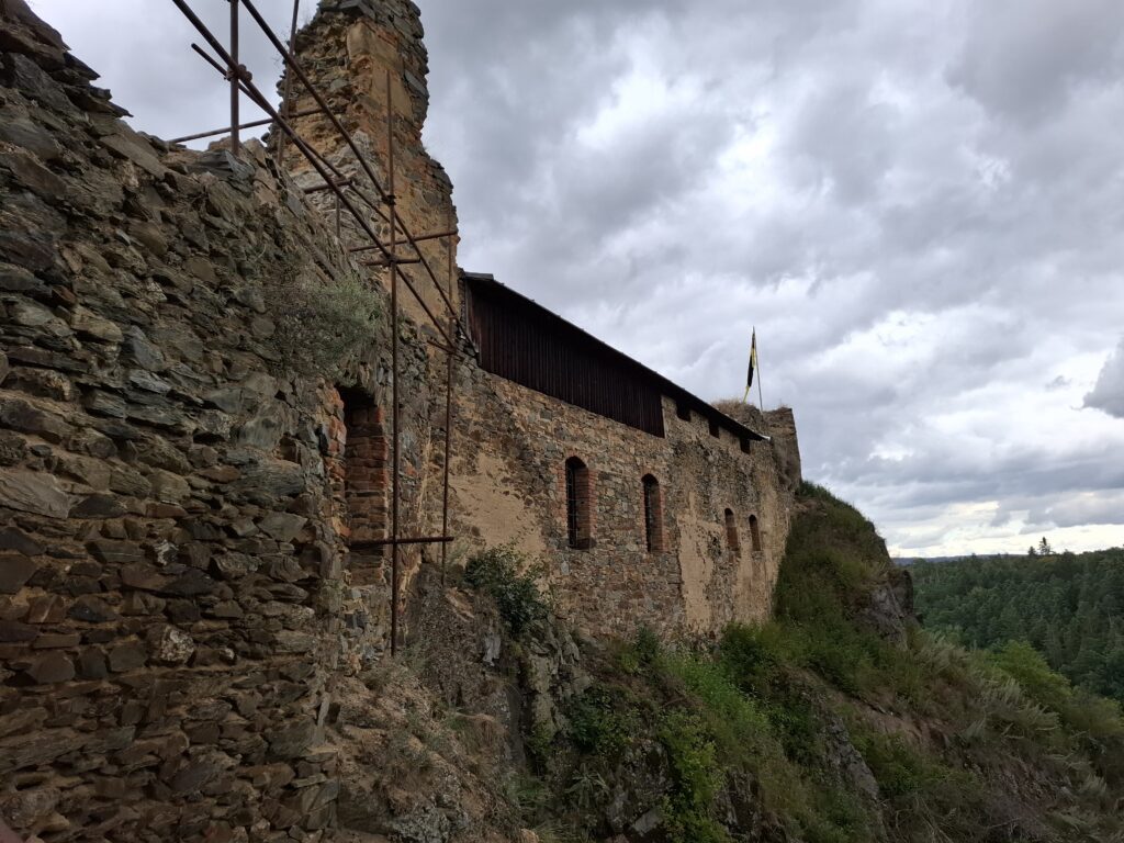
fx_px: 747
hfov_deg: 73.9
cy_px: 422
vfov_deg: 58.9
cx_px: 562
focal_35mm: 23
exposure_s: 1/836
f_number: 1.8
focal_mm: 5.54
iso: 50
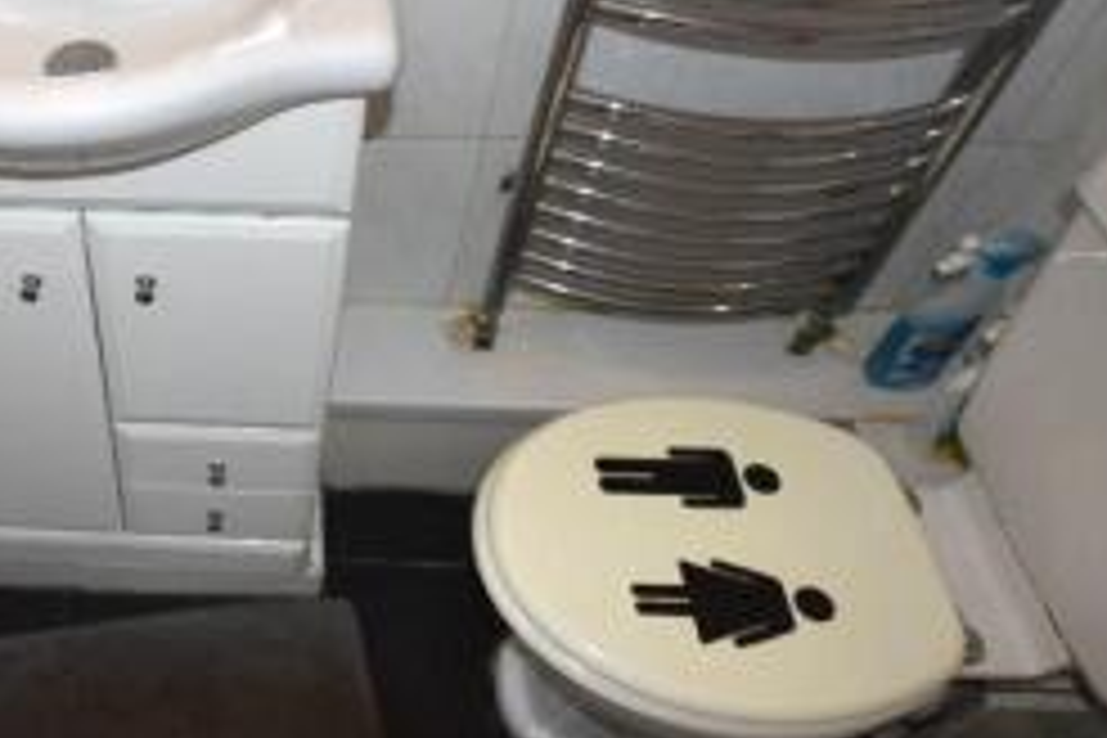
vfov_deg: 40.8
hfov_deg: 53.2
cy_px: 272
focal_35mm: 32
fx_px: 983
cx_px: 162
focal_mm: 11
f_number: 3.5
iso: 400
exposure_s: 1/125
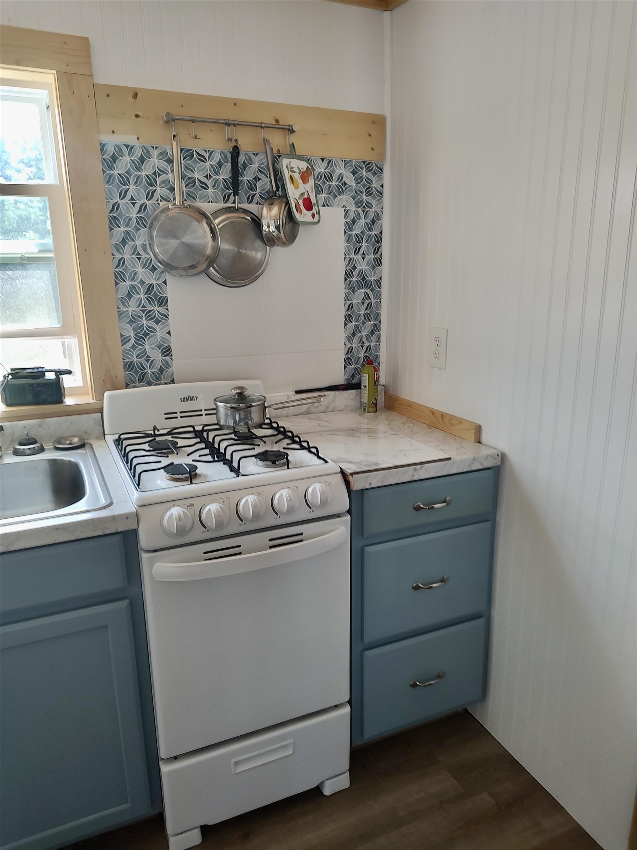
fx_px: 589
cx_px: 318
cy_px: 425
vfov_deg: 71.6
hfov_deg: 56.8
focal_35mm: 24
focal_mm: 5.88
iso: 350
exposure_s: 1/60
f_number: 1.9
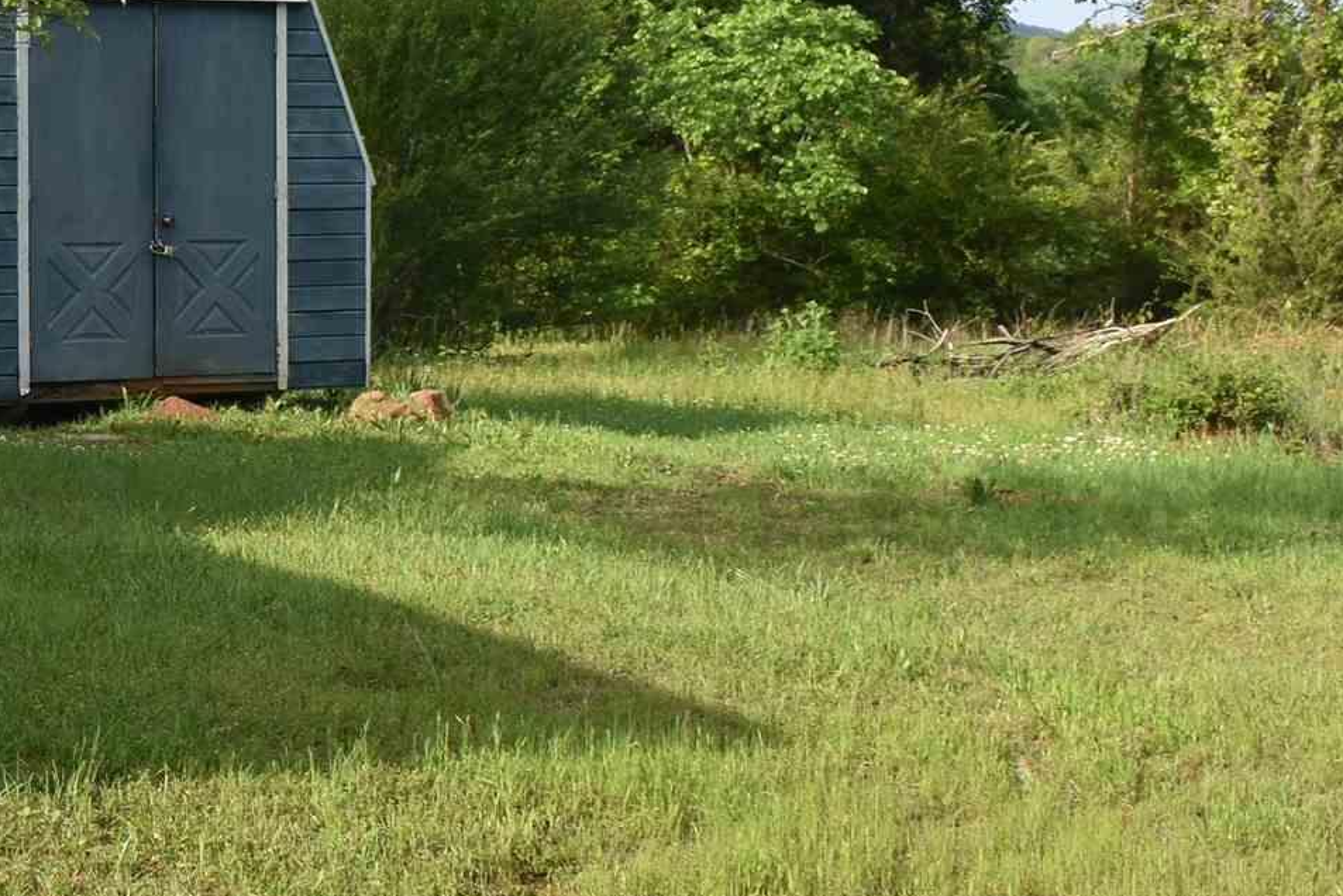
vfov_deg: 15.7
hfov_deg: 22.1
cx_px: -118
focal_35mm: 87
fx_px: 3246
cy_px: 444
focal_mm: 18
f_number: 8
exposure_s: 1/250
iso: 180
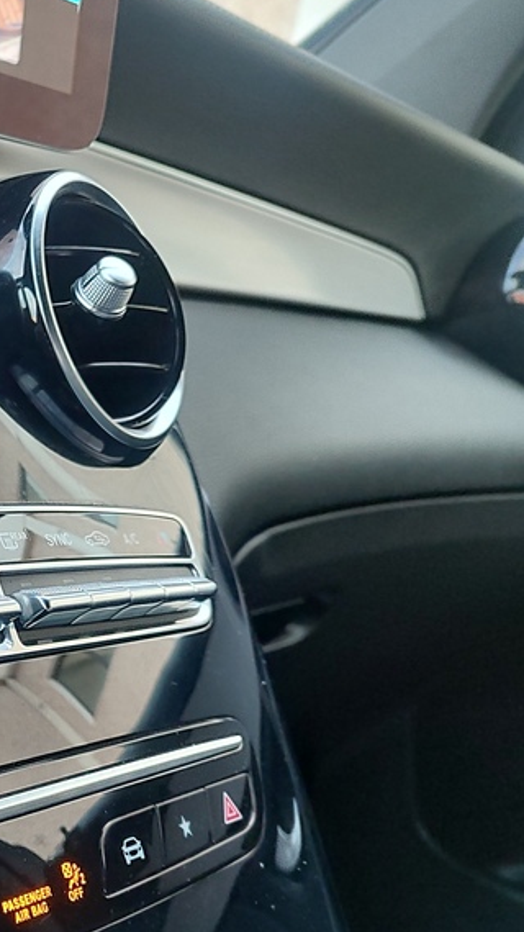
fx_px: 1211
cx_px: -236
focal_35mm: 49
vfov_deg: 42.1
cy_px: 500
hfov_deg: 21.1
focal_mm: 5.95
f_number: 1.89
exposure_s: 1/20
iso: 278
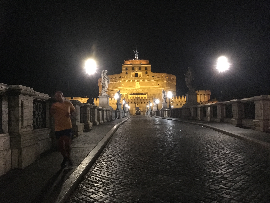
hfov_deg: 61.7
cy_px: 102
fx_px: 226
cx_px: 135
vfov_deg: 48.2
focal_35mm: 29
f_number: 2.2
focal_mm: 4.15
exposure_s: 1/17
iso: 400
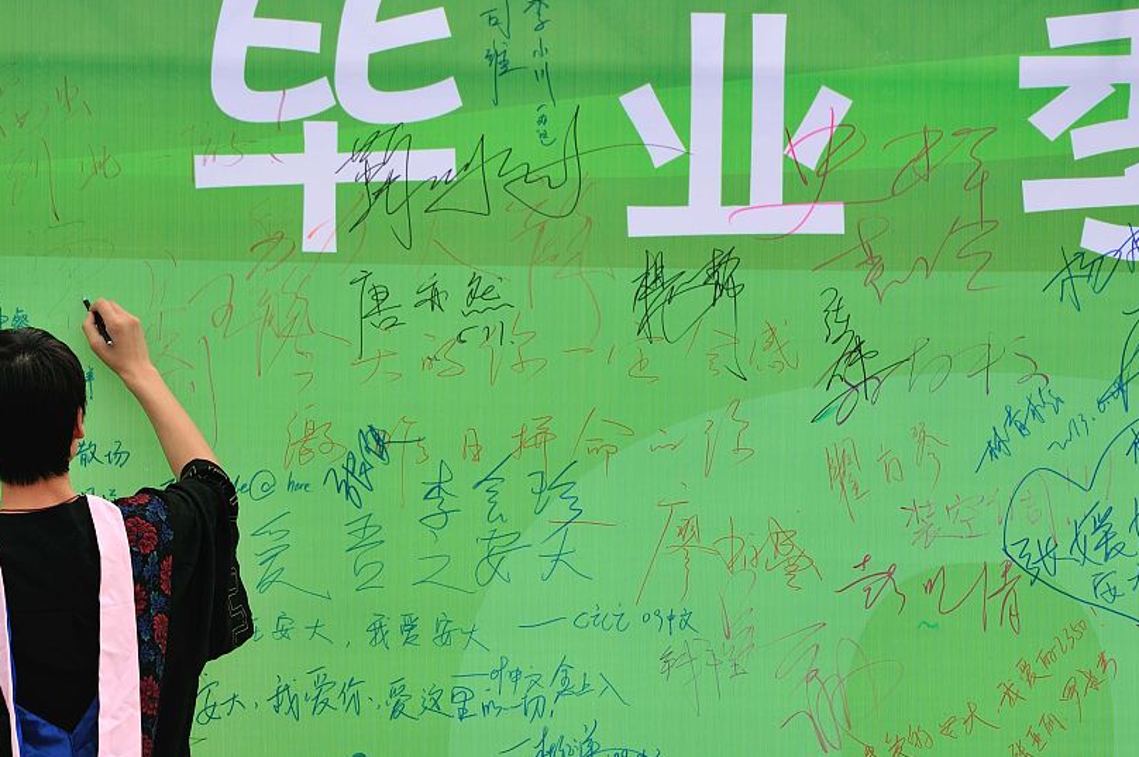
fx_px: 9387
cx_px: 478
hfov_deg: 6.9
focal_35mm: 297
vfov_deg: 4.6
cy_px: 537
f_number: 2.8
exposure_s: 1/1000
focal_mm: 200
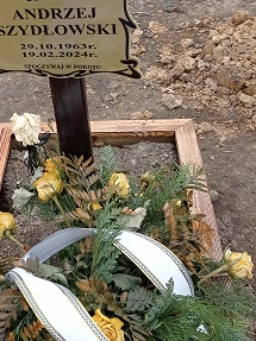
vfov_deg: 33.8
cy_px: 95
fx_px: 553
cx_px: 61
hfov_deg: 25.7
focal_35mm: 56
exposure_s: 1/461
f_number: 1.79
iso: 104
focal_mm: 4.74
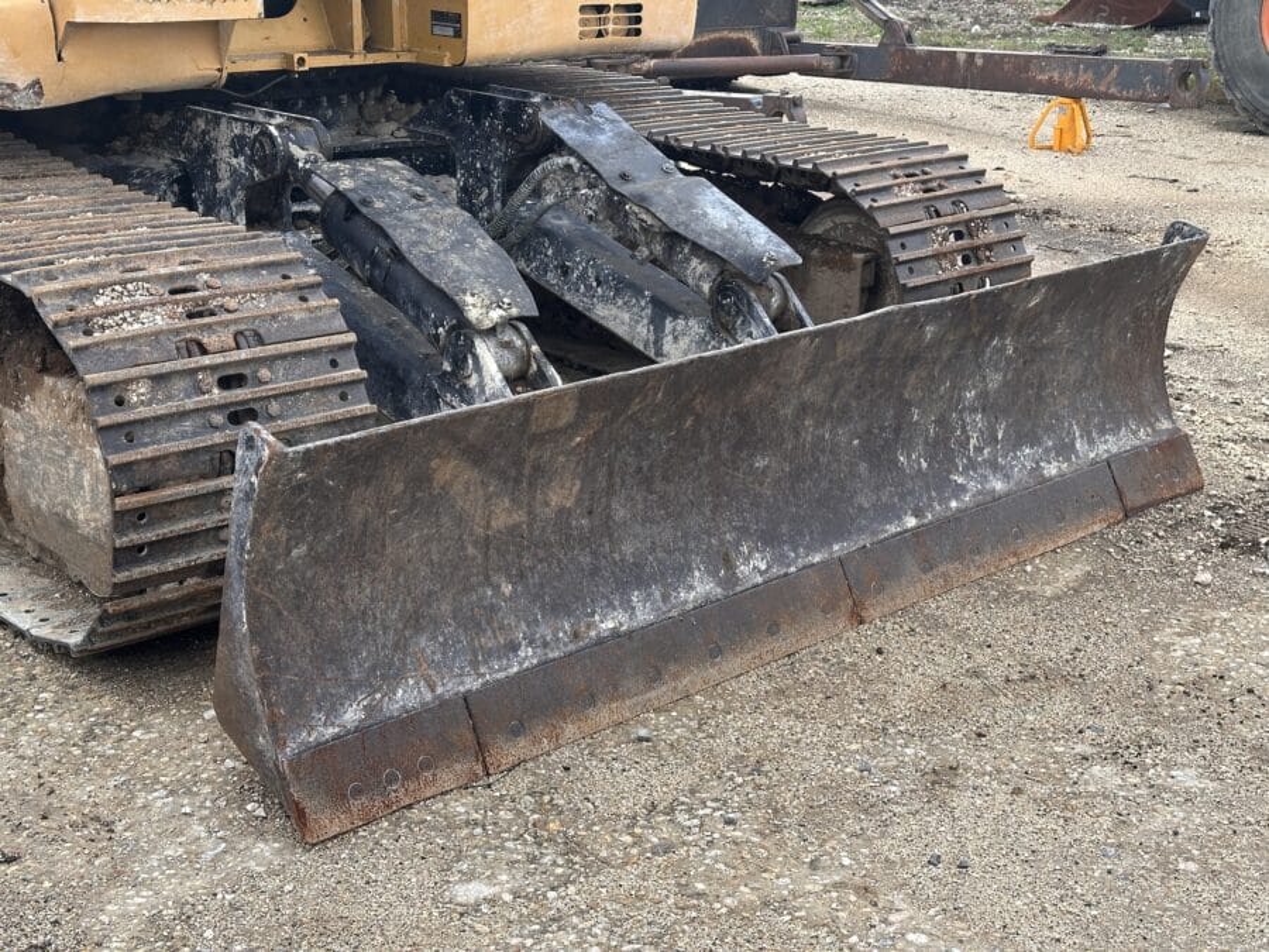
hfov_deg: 39.7
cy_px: 476
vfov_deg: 30.3
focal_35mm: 48
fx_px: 1760
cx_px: 634
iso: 64
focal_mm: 6.86
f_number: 1.78
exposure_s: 1/351
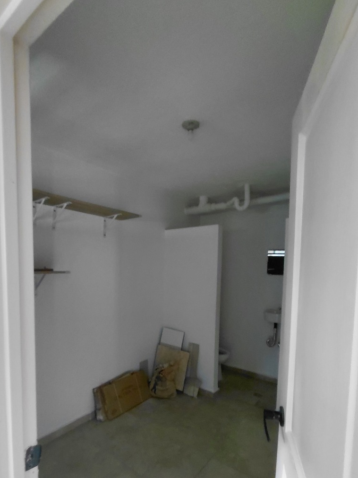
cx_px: 163
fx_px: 262
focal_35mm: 19
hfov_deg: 68.5
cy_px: 283
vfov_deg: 83.8
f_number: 2.2
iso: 400
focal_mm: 1.64
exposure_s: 1/24
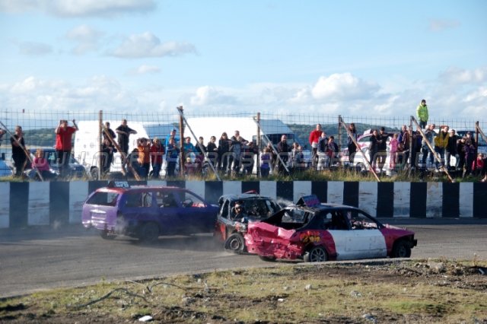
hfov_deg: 24.6
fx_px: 1115
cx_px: 244
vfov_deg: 16.5
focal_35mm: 82
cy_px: 162
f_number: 5.3
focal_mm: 55
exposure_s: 1/1000
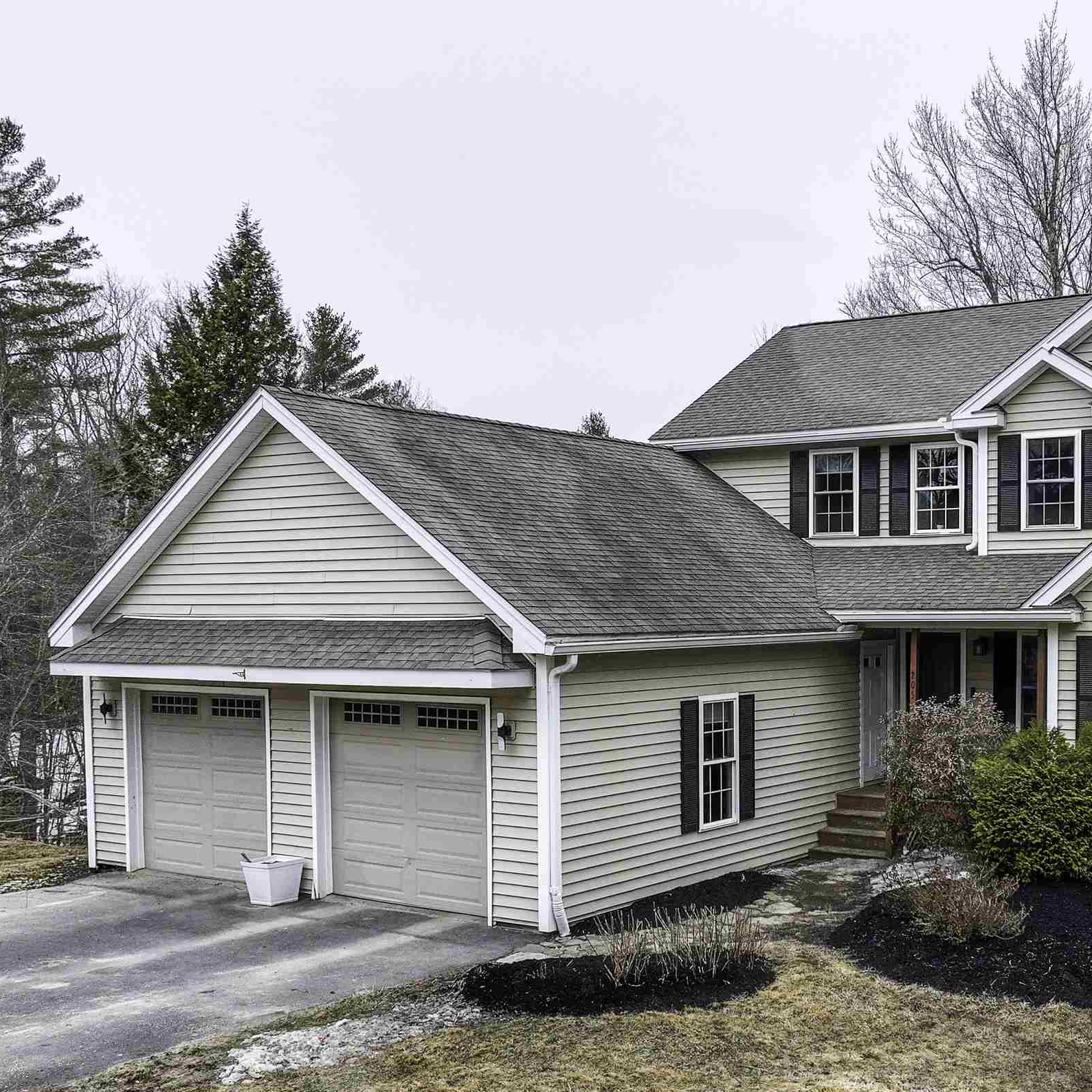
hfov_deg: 39.9
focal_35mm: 41
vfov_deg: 40.6
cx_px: 811
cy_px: 692
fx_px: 1463
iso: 120
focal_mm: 12.29
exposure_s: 1/5000
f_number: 2.8
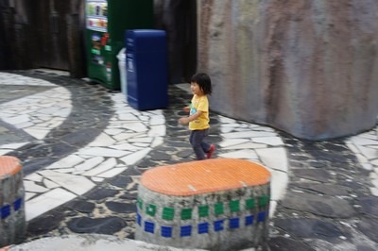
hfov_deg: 49.6
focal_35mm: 39
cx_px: 189
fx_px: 409
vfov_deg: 34.2
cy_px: 126
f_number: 5.6
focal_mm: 26
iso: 200
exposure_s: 1/40
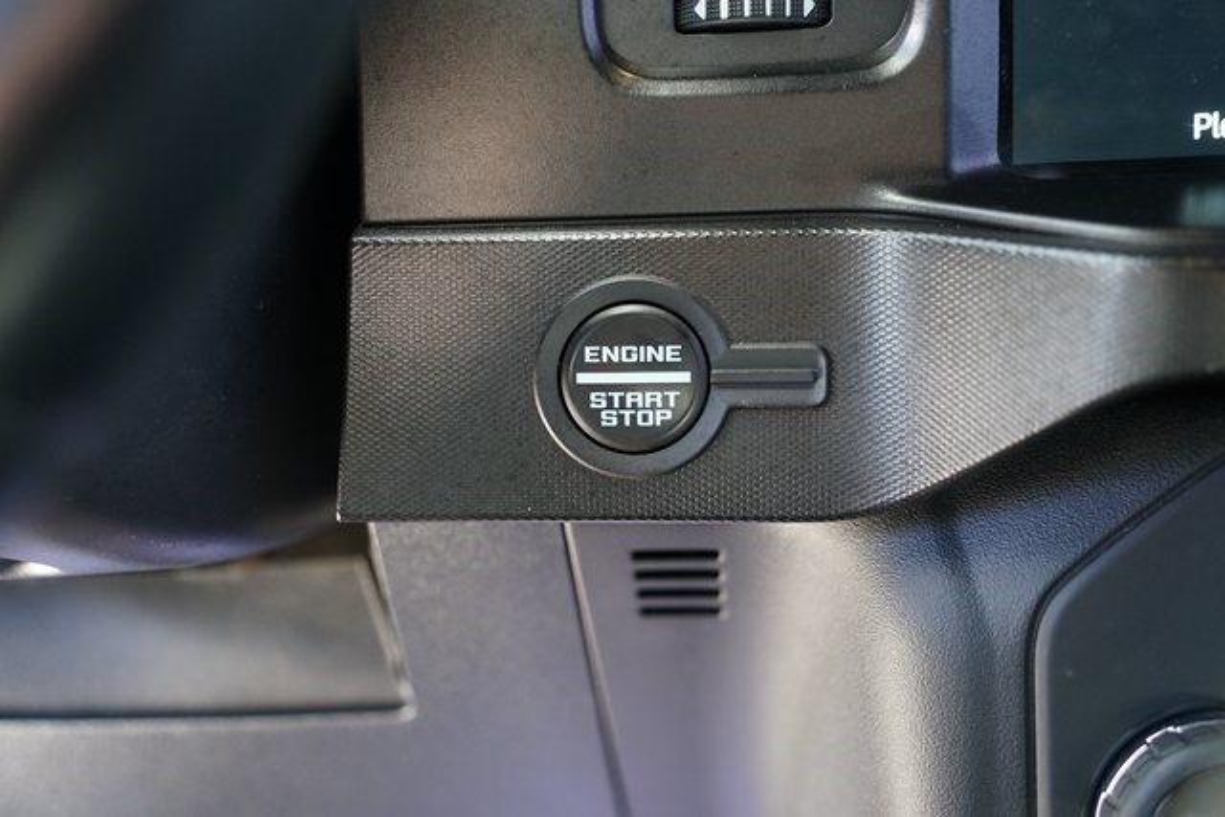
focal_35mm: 39
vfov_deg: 34.2
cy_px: 408
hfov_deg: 49.5
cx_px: 612
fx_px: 1327
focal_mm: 39
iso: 1600
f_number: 4
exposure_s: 1/60
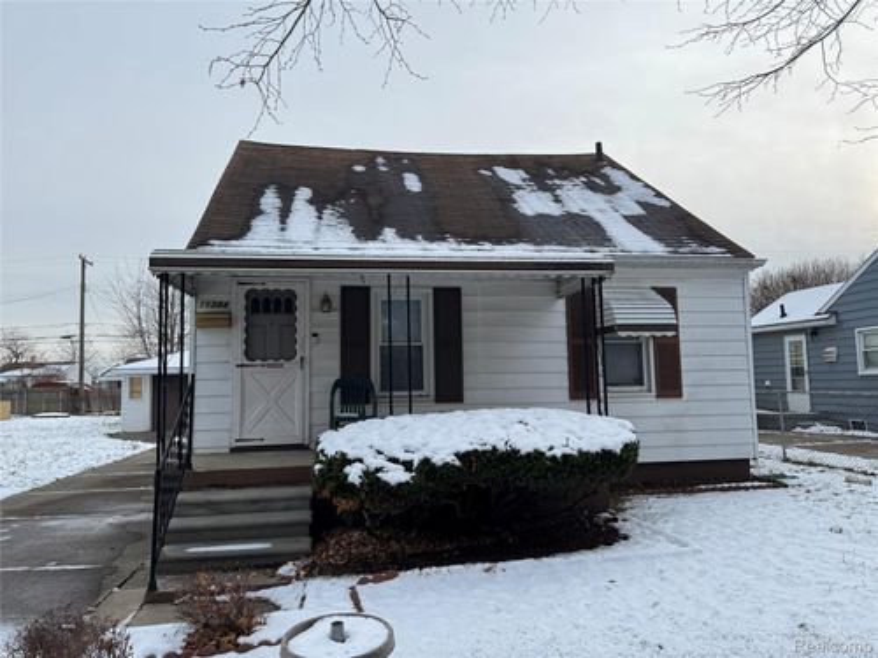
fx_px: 609
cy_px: 329
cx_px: 439
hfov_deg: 71.6
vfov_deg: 56.8
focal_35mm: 24
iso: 80
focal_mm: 6.76
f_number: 1.78
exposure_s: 1/1059
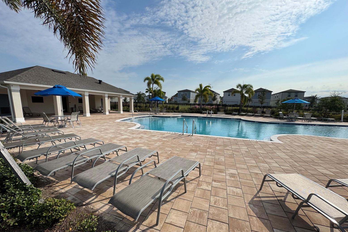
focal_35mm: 15
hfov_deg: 100.4
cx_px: 172
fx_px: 145
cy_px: 128
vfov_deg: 77.1
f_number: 2.2
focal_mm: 2.22
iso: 40
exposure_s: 1/3906
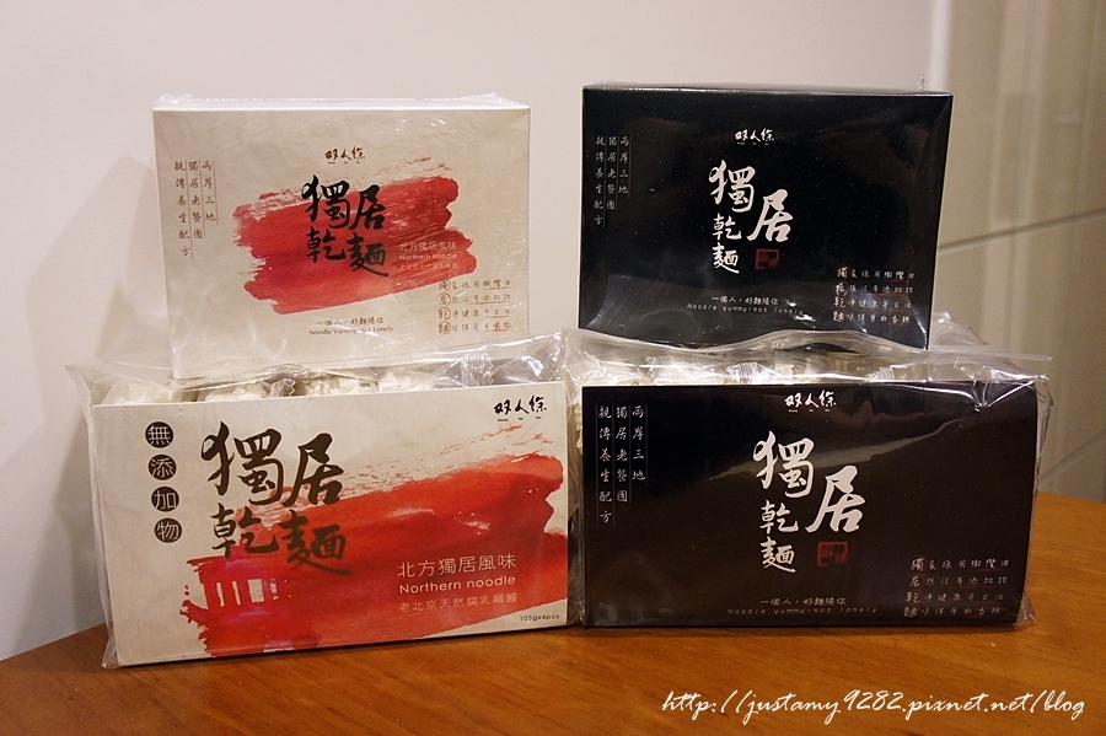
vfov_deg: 38.3
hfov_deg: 55.1
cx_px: 553
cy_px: 368
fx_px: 1059
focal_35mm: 34
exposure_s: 1/30
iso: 1600
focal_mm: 23
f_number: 5.6
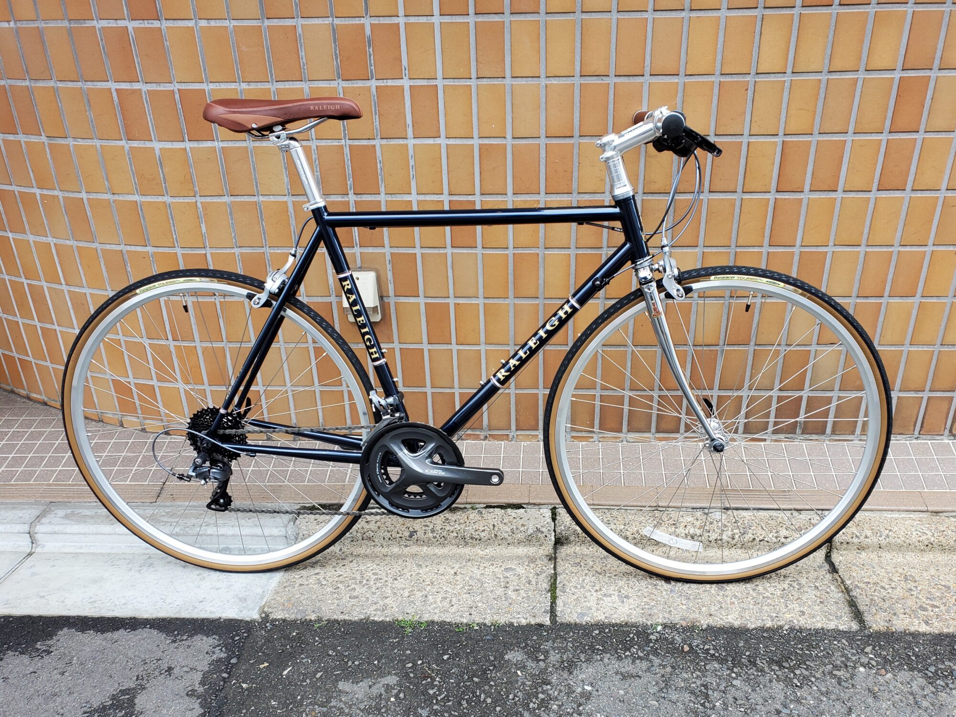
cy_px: 358
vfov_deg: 53.1
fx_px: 718
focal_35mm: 26
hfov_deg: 67.3
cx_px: 478
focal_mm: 4.3
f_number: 2.4
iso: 64
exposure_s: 1/120
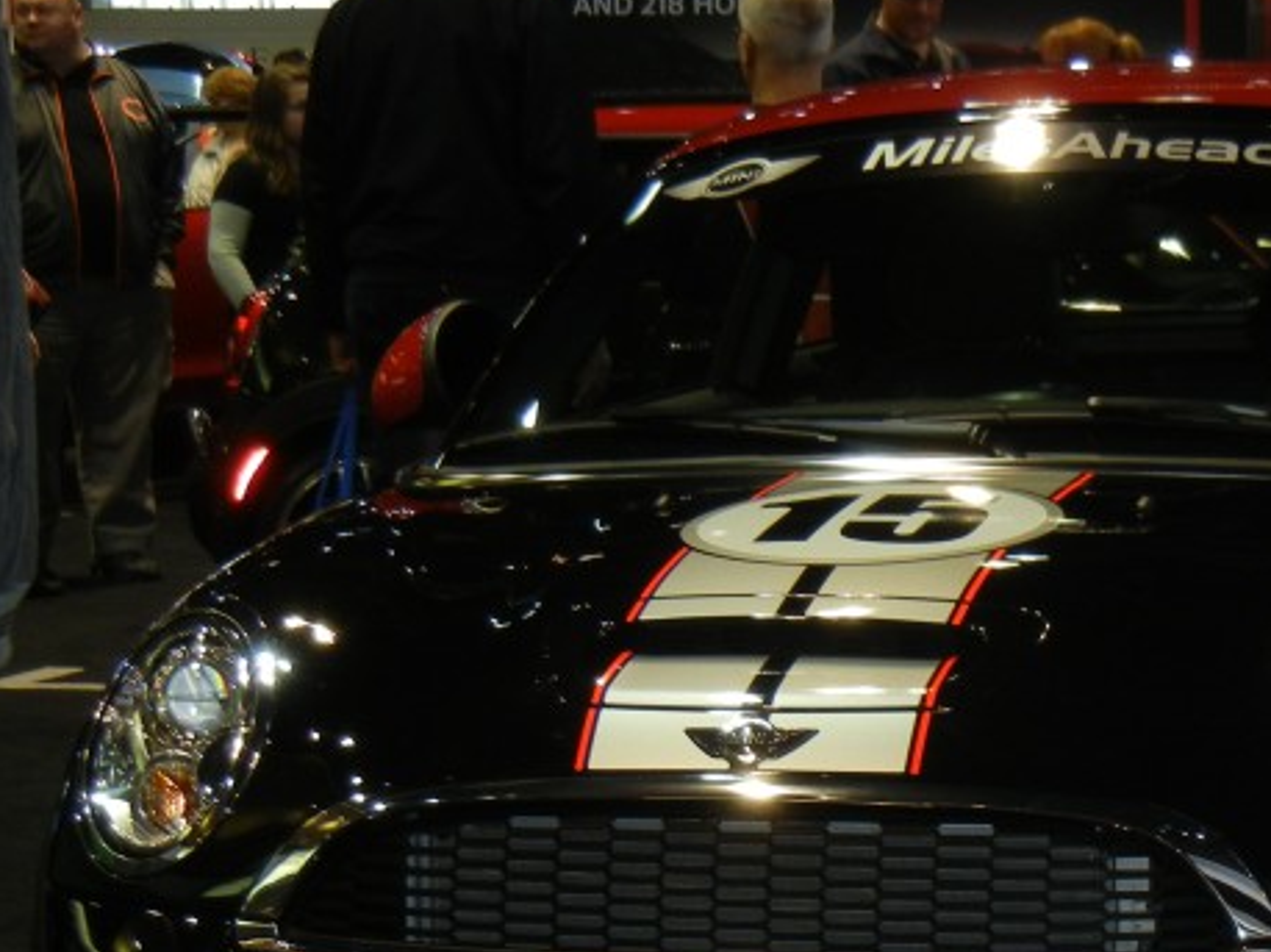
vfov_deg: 11.2
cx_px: 1104
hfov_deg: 14.8
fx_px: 4844
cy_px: 802
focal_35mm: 132
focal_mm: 10.6
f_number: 4
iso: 200
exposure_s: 1/30
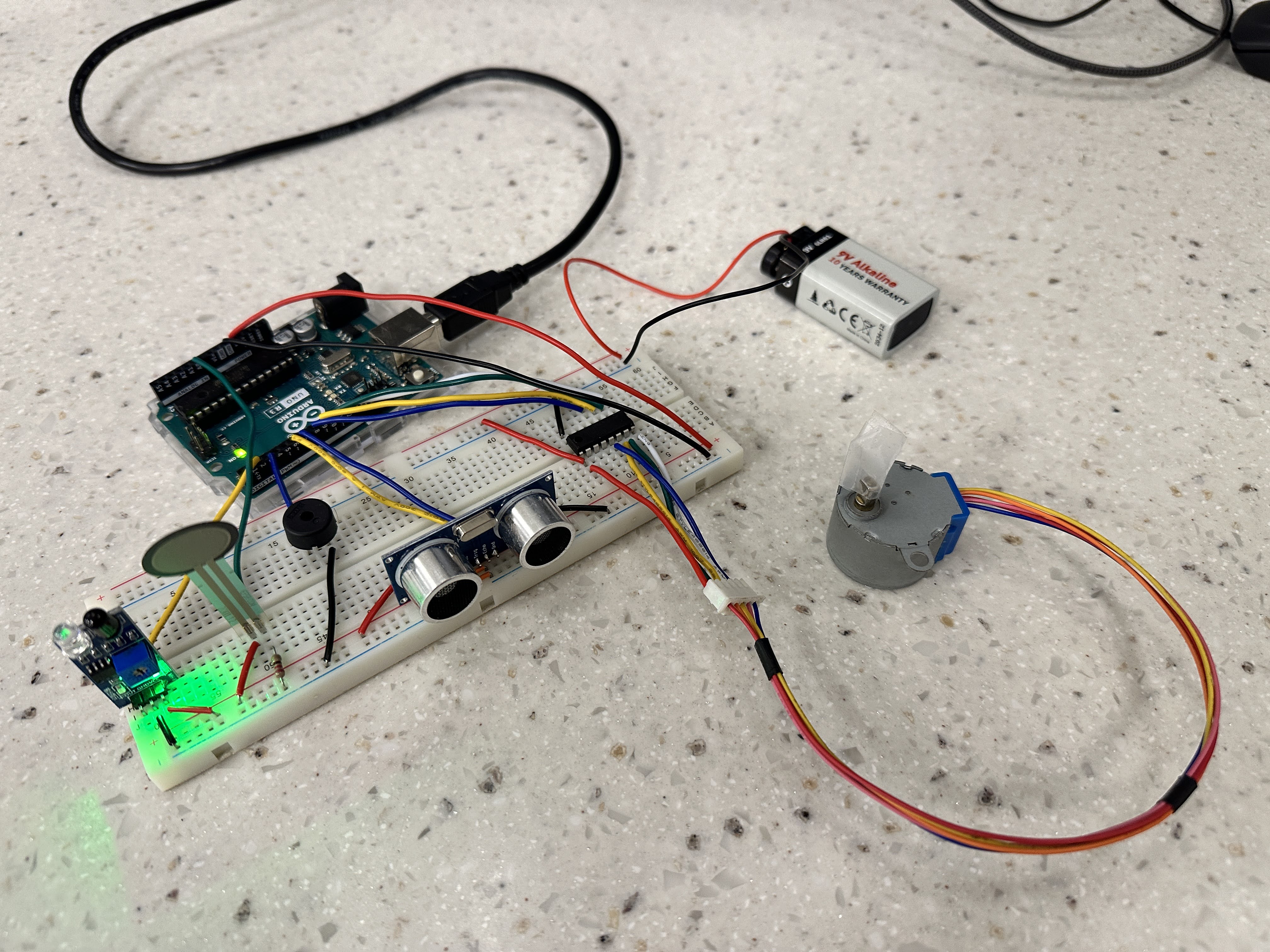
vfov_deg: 56.8
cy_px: 476
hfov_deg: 71.6
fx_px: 881
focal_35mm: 24
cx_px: 635
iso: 200
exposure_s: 1/115
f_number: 1.78
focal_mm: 6.86
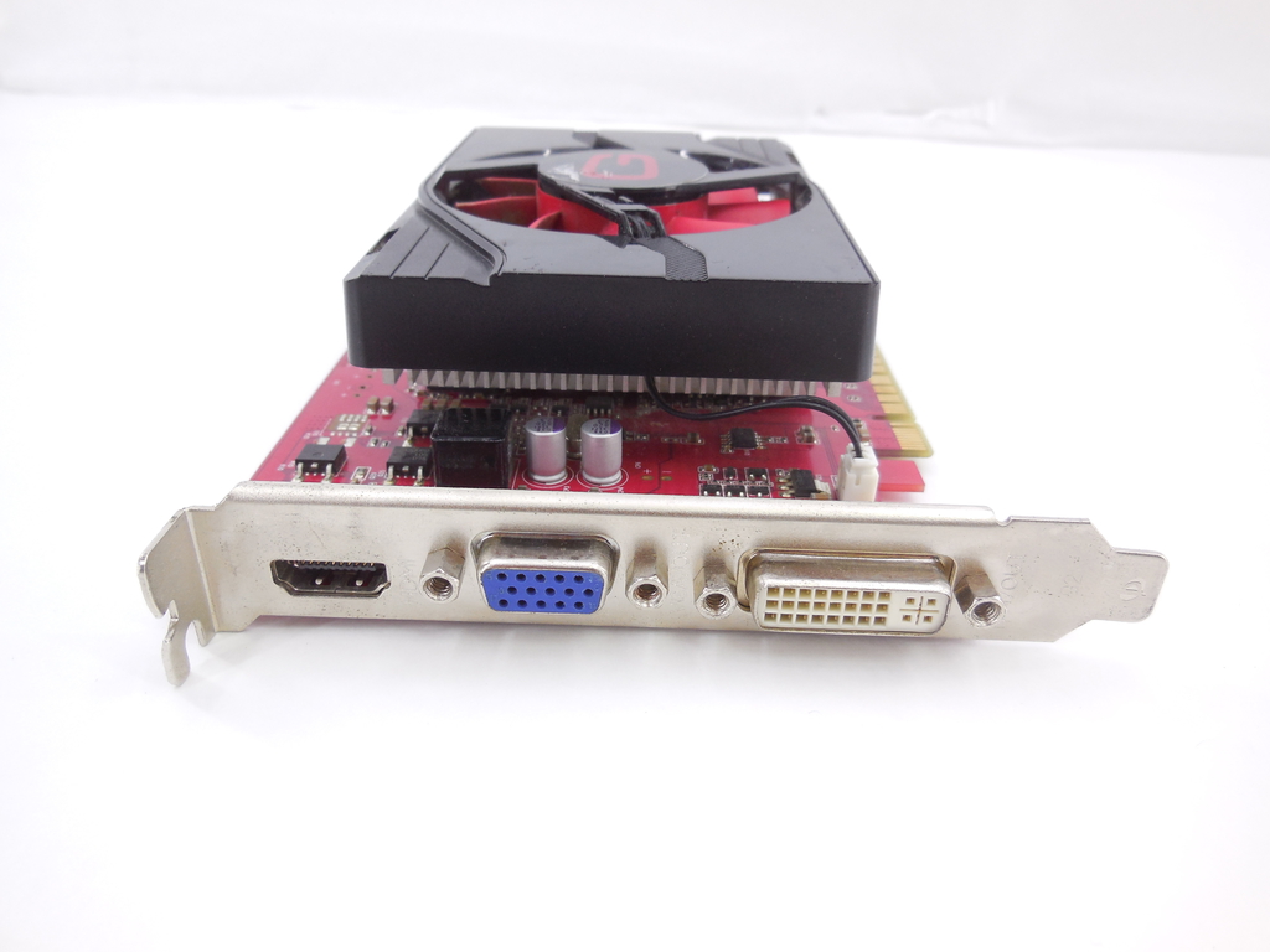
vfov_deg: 54.9
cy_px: 476
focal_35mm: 25
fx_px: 917
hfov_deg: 69.4
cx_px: 635
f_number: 3.1
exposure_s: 1/50
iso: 125
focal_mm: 4.5
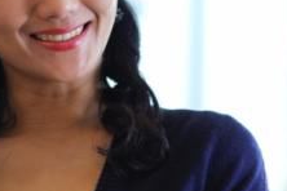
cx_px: 87
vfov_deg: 2.3
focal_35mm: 606
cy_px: 10
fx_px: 4831
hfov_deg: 3.4
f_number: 3.5
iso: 200
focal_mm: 200
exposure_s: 1/160
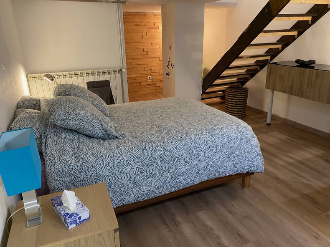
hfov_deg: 67.3
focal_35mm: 26
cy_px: 124
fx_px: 248
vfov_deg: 53.0
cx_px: 165
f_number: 1.8
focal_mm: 4.25
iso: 320
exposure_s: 1/33
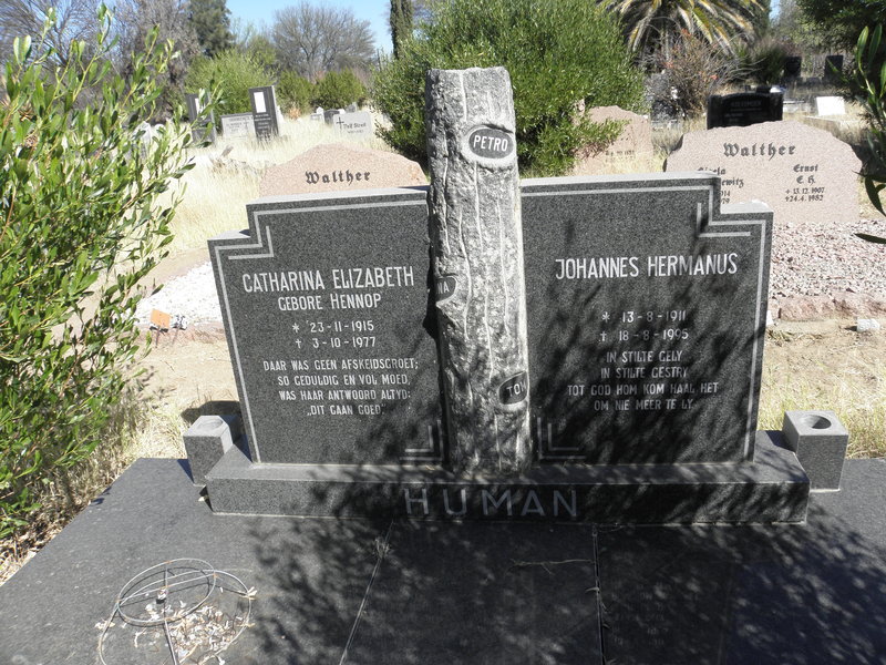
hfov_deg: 67.3
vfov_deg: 53.1
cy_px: 332
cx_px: 443
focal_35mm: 26
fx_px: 665
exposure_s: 1/160
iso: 64
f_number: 5.6
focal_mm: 4.6
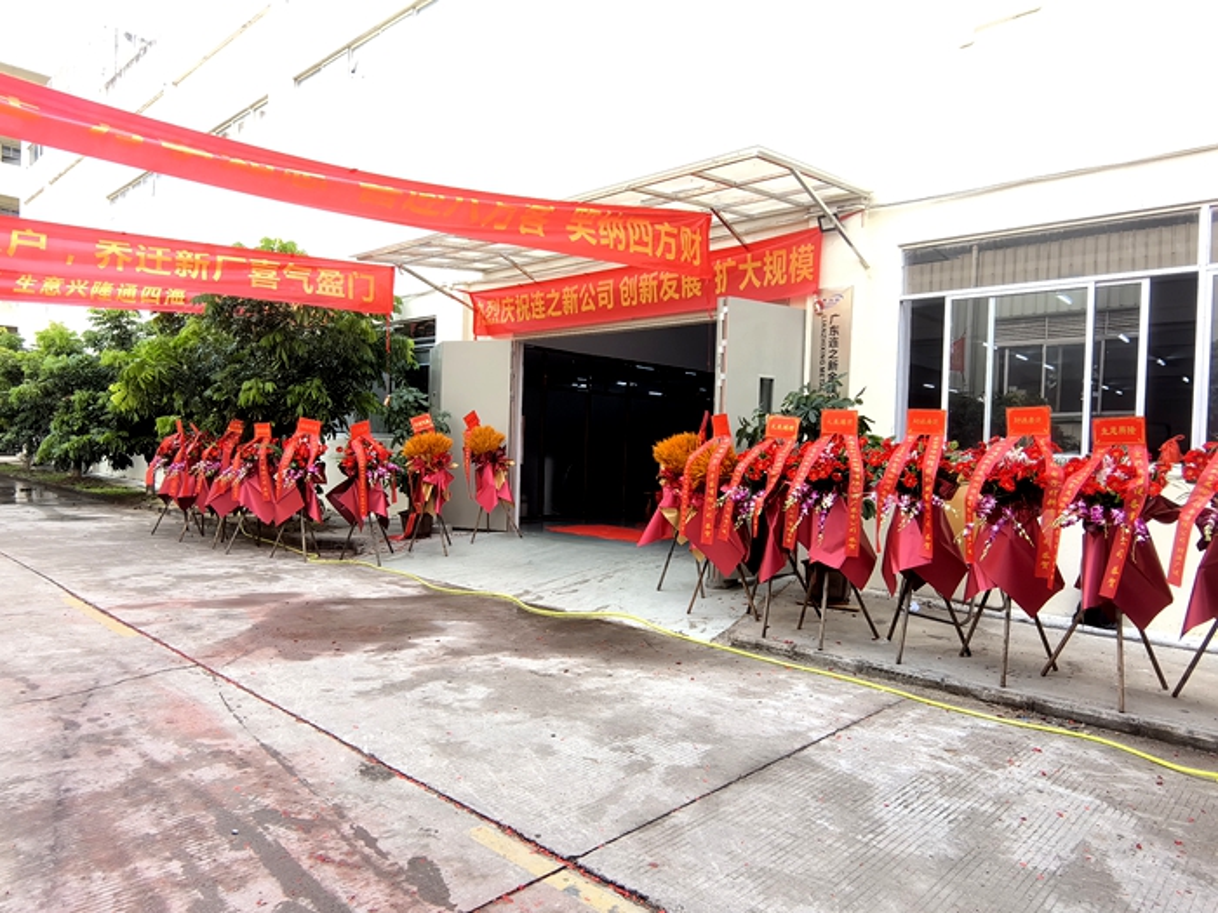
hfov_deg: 76.4
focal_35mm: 22
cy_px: 456
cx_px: 609
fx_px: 774
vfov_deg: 61.1
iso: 50
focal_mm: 1.95
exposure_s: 1/108
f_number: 2.2
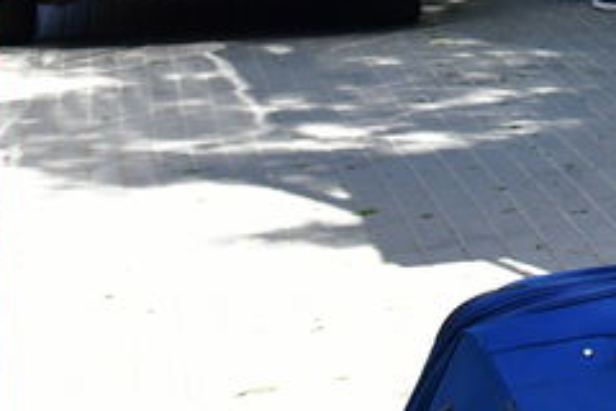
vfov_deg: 7.2
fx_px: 3200
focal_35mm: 187
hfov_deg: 9.7
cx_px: 1491
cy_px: -276
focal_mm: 32
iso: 1000
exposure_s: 1/640
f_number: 6.3
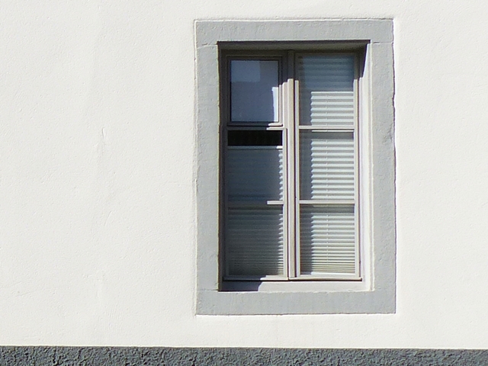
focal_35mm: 34
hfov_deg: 54.0
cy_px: 183
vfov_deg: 41.8
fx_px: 479
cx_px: 244
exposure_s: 1/1300
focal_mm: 6.2
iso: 100
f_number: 4
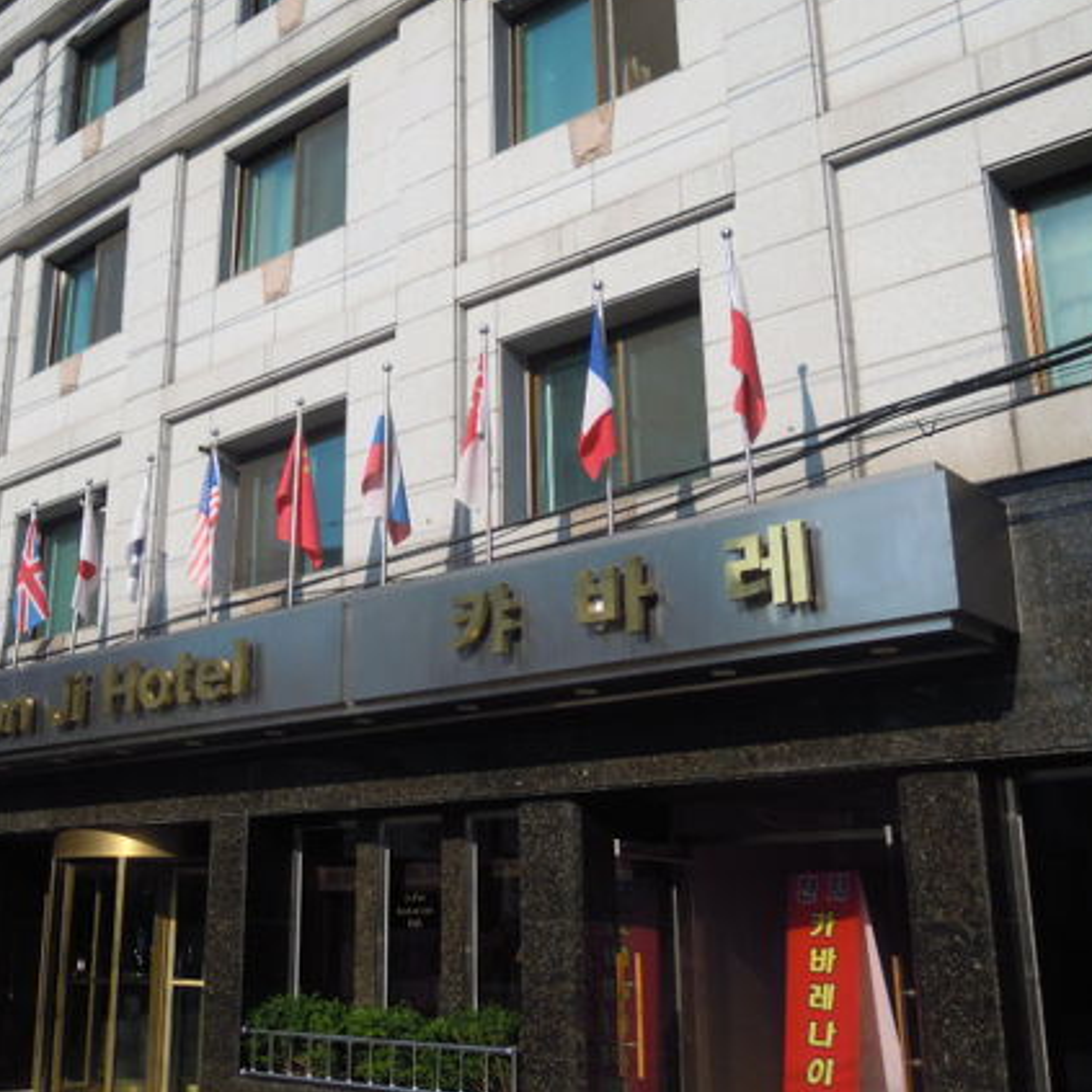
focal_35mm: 38
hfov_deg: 43.2
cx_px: 356
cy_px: 528
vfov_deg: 43.9
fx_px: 1356
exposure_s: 1/250
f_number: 7.6
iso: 100
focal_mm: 5
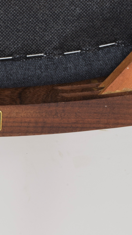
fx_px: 753
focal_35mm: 121
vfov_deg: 17.7
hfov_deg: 9.9
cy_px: 140
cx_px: -31
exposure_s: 5
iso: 100
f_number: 32
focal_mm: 36
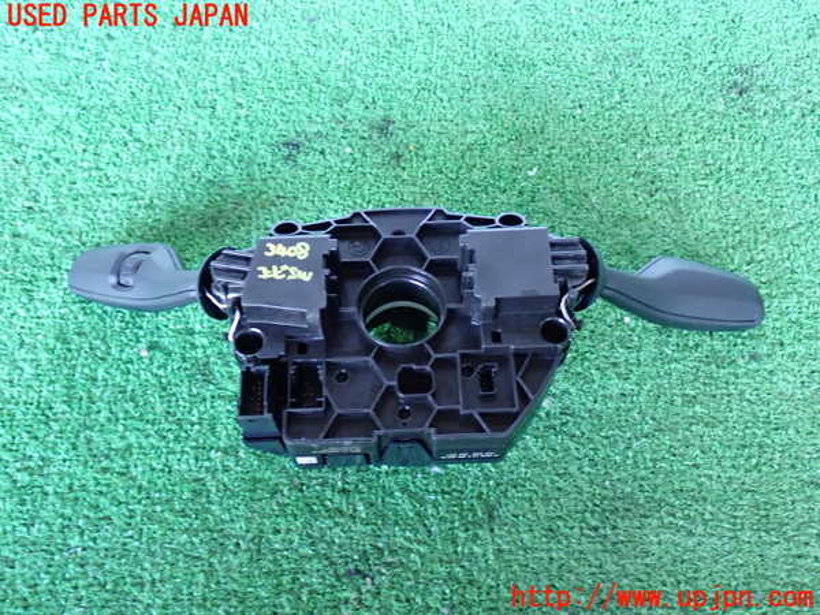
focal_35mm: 38
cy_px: 308
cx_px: 410
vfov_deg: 37.7
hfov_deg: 49.0
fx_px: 900
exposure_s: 1/25
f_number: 2.7
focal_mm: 6.83
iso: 800
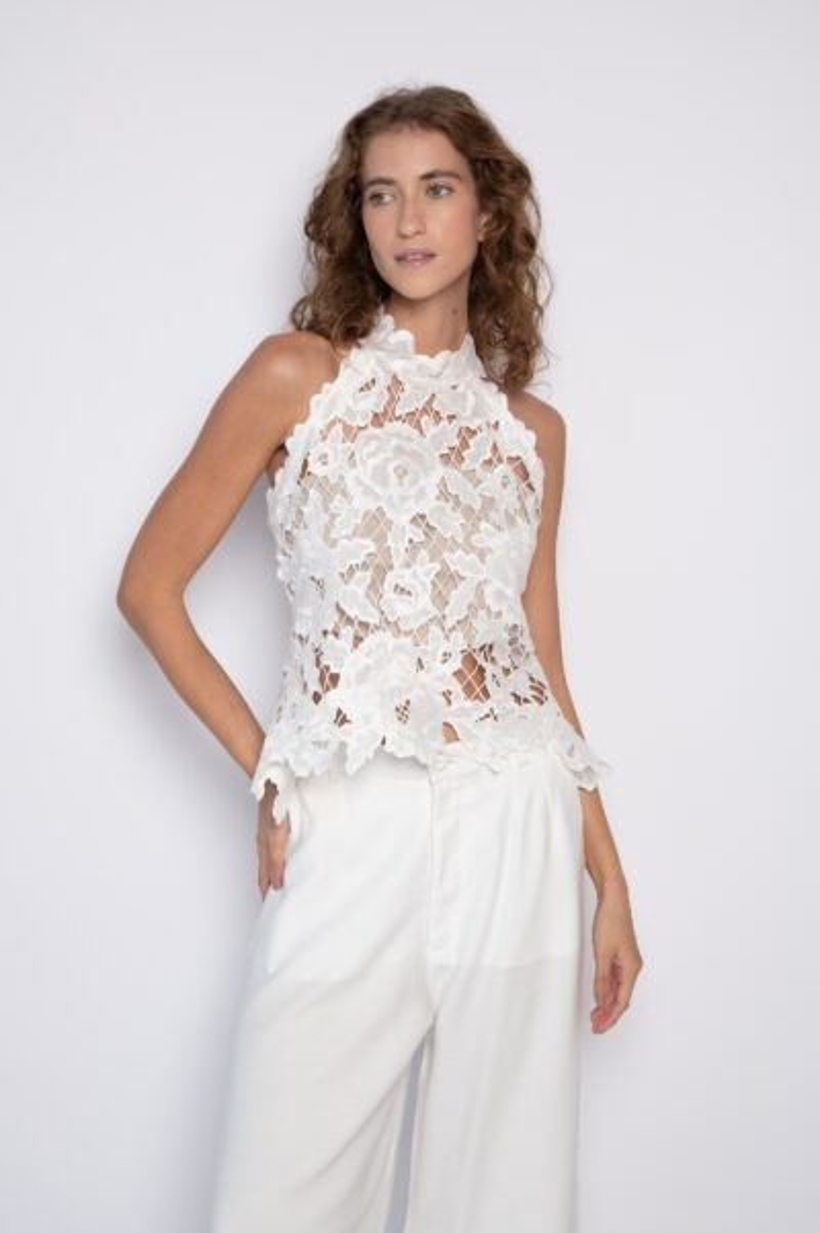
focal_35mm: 48
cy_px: 616
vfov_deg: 41.1
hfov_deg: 28.0
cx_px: 410
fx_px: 1642
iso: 250
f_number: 4.5
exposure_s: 1/125
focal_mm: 48
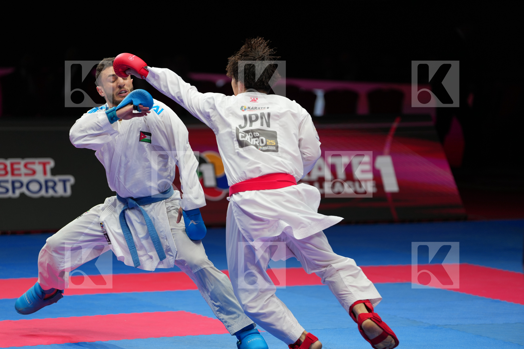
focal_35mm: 173
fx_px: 2517
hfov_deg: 11.9
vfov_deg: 7.9
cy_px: 174
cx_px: 262
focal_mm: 173
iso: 500
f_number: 2.8
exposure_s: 1/1000
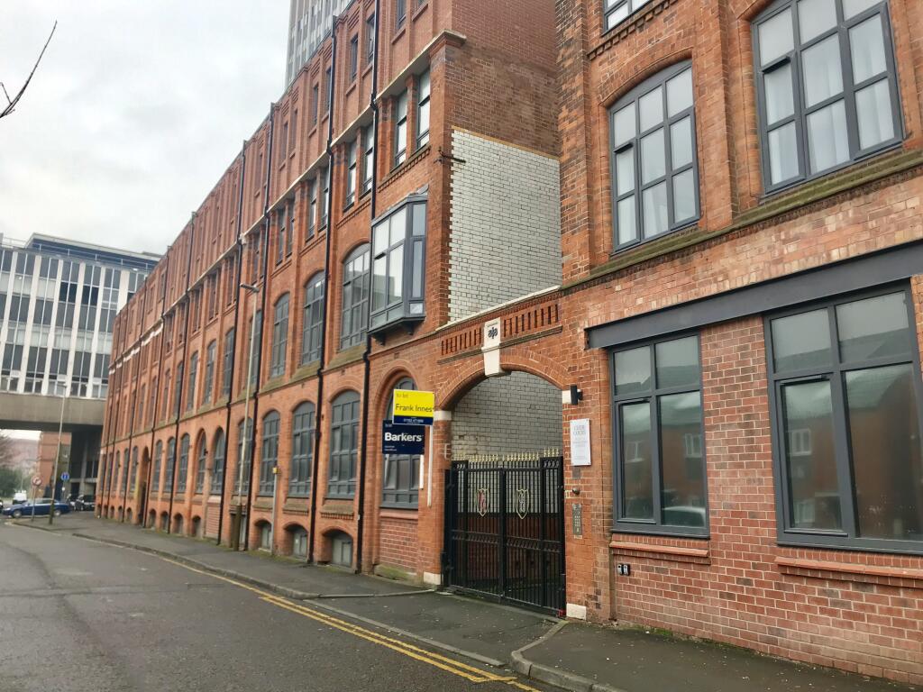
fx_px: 747
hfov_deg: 63.4
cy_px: 346
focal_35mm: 28
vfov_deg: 49.7
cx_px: 462
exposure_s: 1/100
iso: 25
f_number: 1.8
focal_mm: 3.99
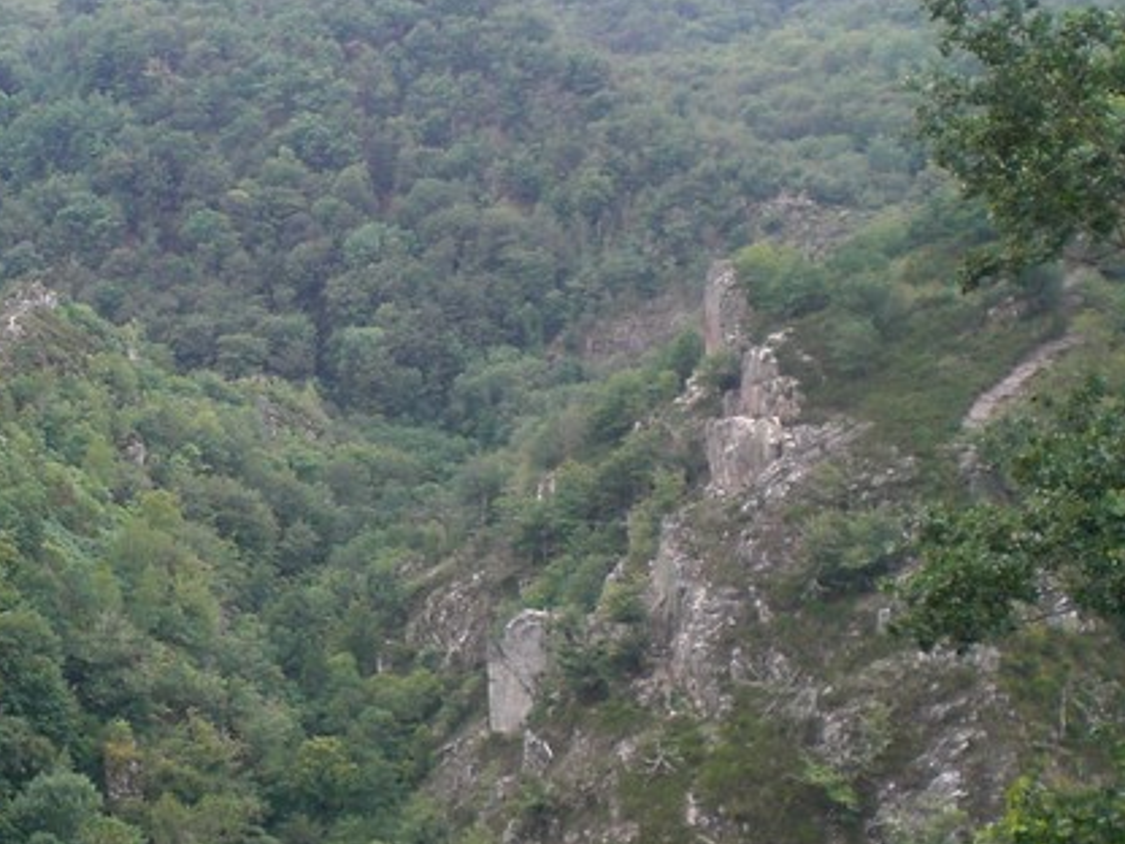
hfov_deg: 26.0
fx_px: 2372
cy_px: 538
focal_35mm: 73
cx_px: 176
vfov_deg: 20.1
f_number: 3.1
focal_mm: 6.3
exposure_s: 1/250
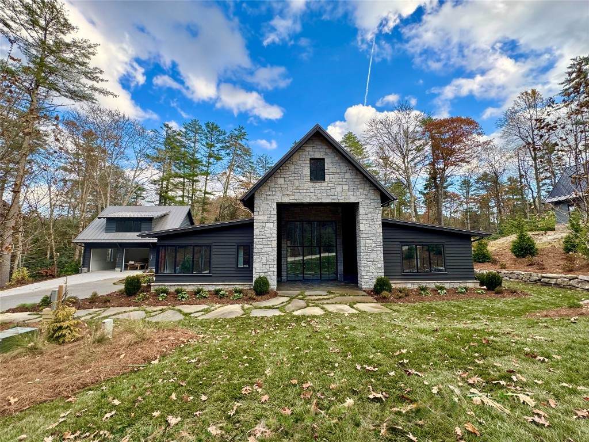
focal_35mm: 14
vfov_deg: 85.7
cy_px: 221
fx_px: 238
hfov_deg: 102.1
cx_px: 294
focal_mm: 2.22
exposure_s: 1/221
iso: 40
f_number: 2.2
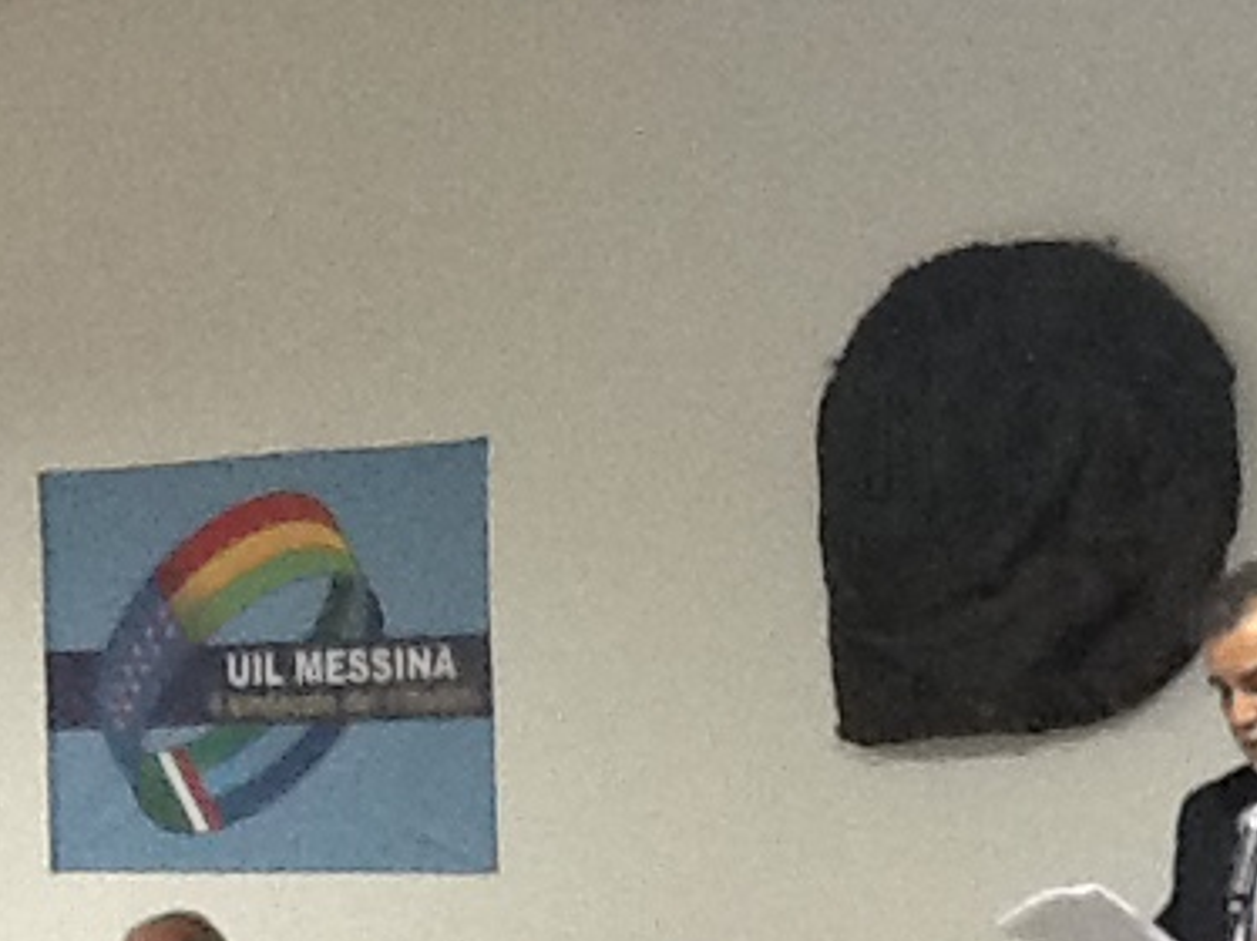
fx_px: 4101
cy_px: 884
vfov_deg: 13.0
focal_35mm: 113
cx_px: 948
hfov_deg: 17.3
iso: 125
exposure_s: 1/30
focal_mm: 2.03
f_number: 2.4
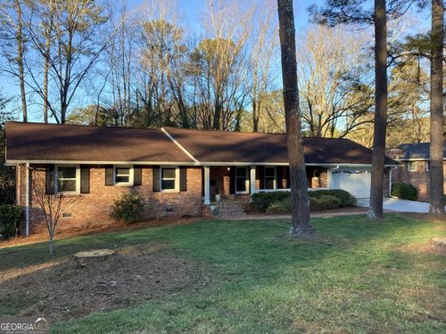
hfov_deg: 58.4
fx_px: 399
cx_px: 223
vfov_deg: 45.4
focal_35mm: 31
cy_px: 167
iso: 25
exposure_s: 1/174
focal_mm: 3.3
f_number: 2.4
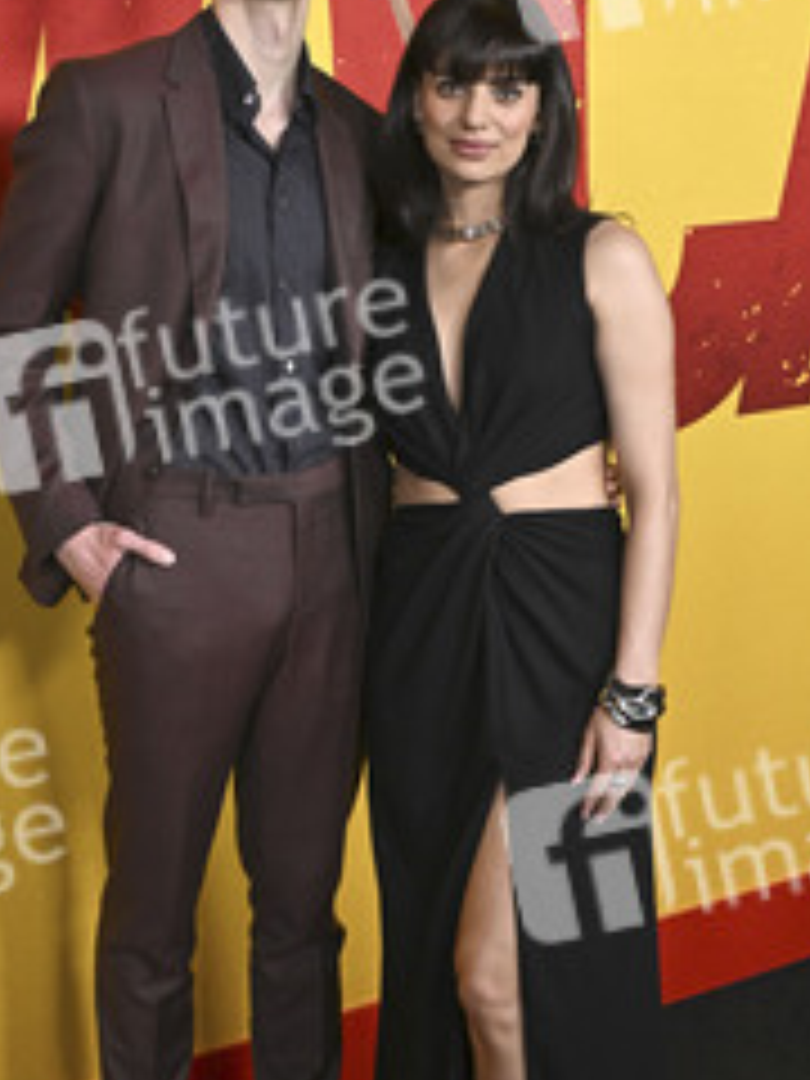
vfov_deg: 30.2
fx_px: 1997
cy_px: 612
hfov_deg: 22.9
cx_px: 324
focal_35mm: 64
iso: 2000
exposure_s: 1/250
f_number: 6.3
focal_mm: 40
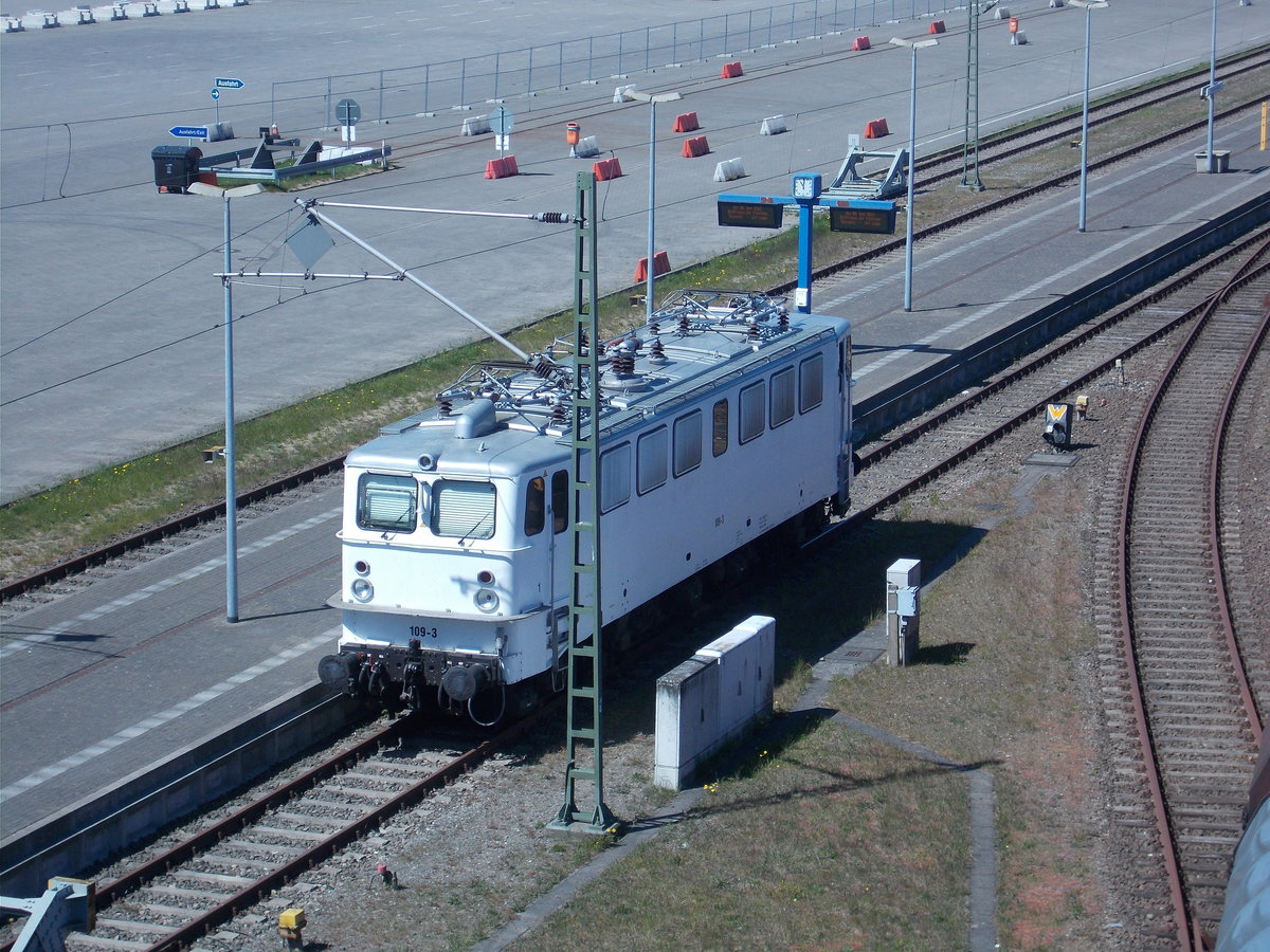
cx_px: 635
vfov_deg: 14.9
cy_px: 476
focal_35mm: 99
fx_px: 3632
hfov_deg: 19.8
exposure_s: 1/250
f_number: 5.5
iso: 80
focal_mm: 17.6
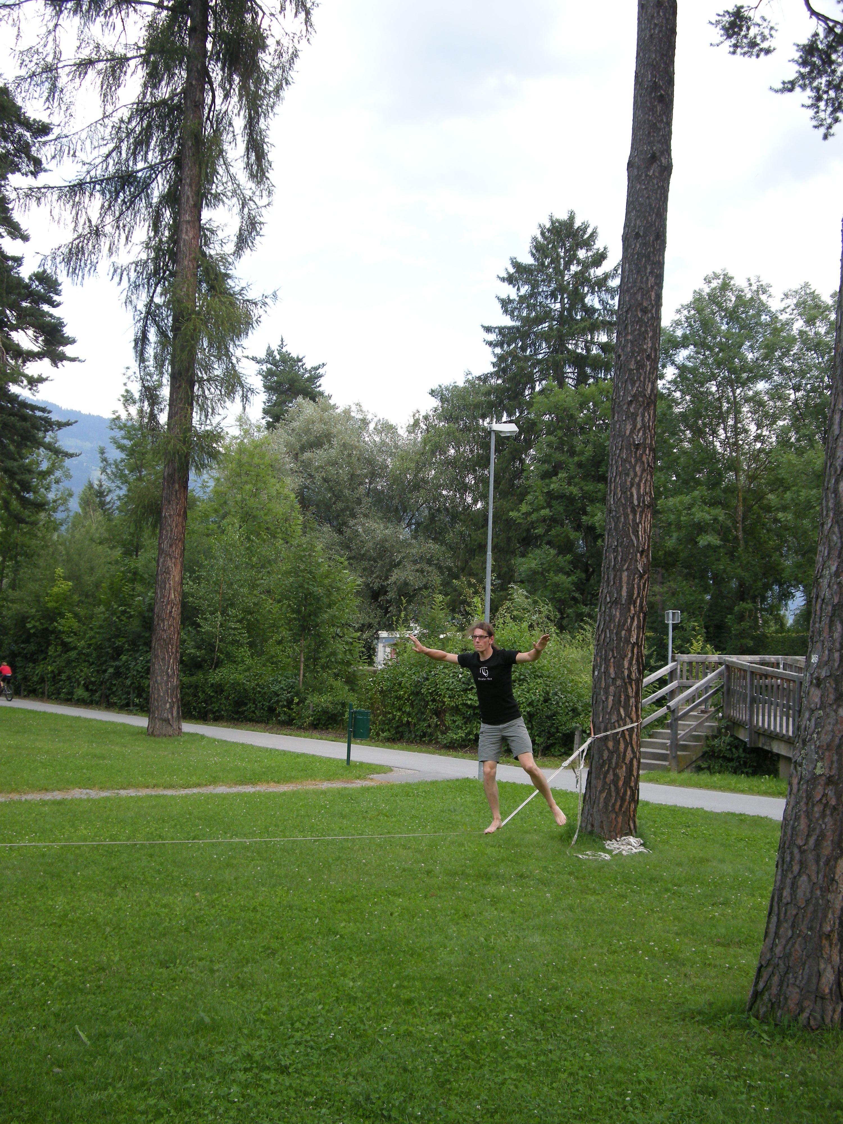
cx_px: 422
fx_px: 1201
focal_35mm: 37
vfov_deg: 50.1
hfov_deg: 38.7
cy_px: 562
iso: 64
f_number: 2.8
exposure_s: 1/285
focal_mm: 7.9
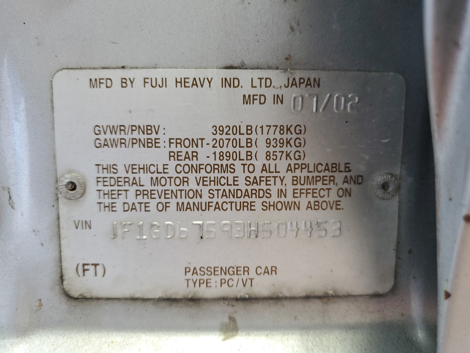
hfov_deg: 67.3
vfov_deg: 53.1
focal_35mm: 26
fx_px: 353
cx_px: 235
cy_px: 176
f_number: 1.5
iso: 177
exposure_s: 1/60.2
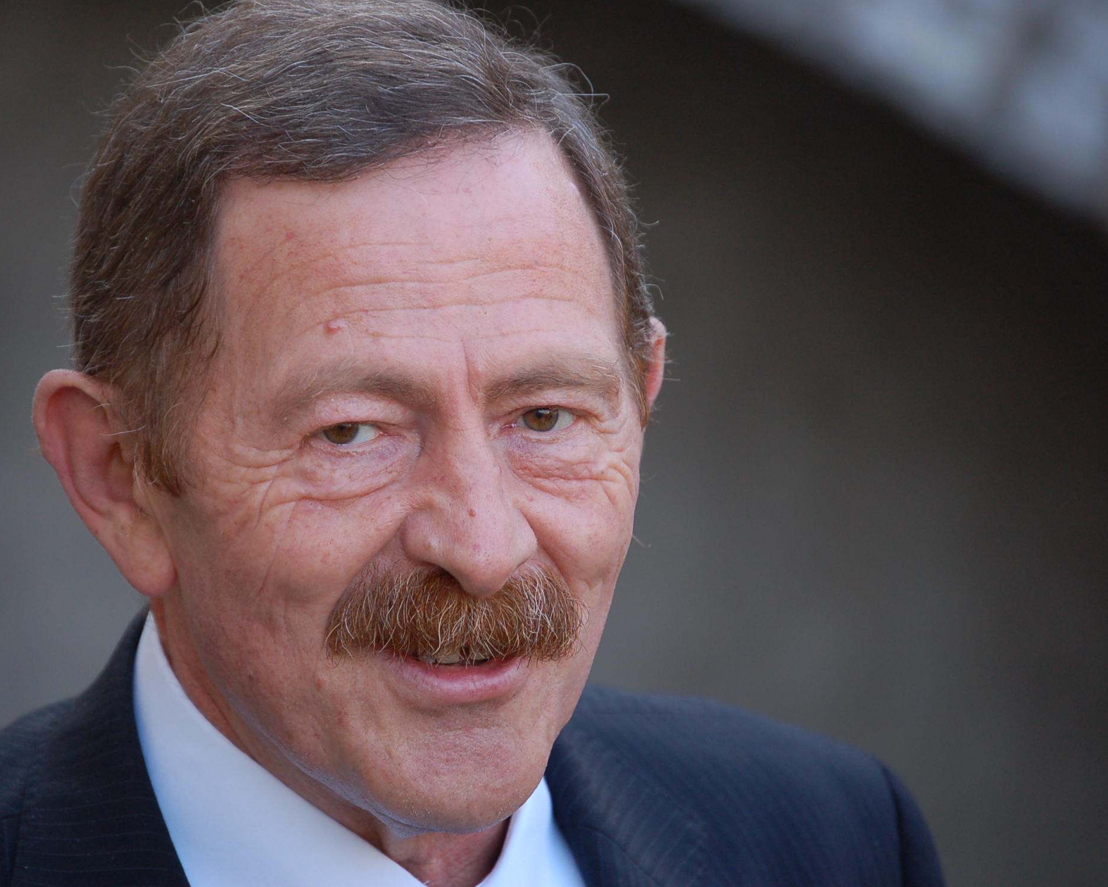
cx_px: 474
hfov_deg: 7.8
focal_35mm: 247
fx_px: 8086
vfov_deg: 6.3
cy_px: 443
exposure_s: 1/200
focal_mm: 145
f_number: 5.3
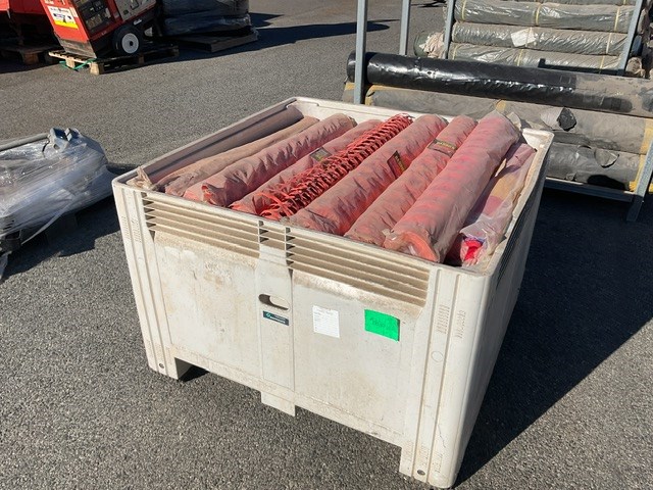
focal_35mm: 29
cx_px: 326
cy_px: 245
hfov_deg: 61.7
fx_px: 547
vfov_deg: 48.2
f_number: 1.8
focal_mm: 3
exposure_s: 1/3788
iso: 16
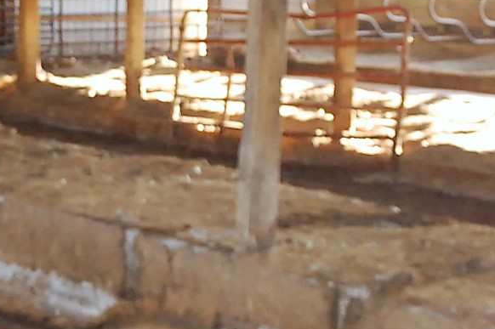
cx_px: 129
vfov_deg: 8.8
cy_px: 138
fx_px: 2129
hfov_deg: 13.2
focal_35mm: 155
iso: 900
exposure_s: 1/60
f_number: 3.5
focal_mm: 20
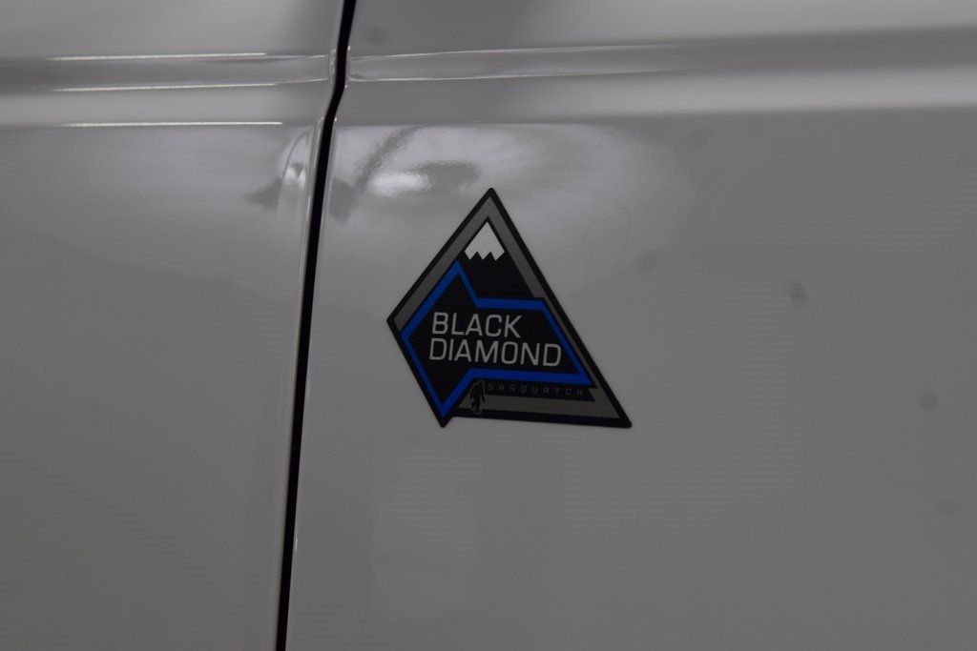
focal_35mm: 105
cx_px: 488
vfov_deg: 13.0
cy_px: 326
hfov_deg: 19.5
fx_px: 2850
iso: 400
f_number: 7.1
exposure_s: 1/40
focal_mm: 70
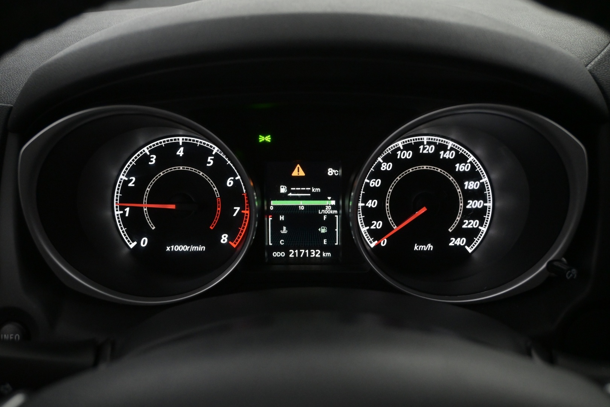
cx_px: 305
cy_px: 204
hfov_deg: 57.2
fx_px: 559
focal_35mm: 33
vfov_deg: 40.0
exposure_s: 1/80
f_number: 4.5
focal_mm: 22
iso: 2500
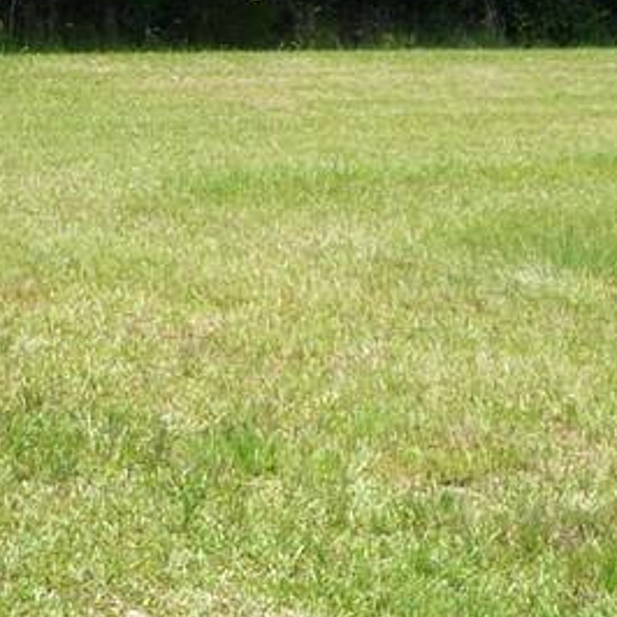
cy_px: 42
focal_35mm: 109
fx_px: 2198
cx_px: 281
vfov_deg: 15.8
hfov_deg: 16.0
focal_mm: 5.2
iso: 100
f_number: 4
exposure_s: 1/320
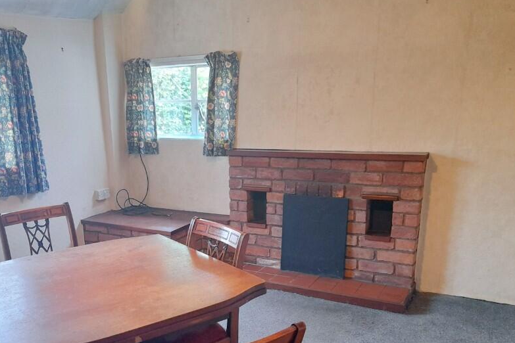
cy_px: 235
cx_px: 198
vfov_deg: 38.3
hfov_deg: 55.2
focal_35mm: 34
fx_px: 486
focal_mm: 4.6
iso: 200
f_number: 2
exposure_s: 1/50
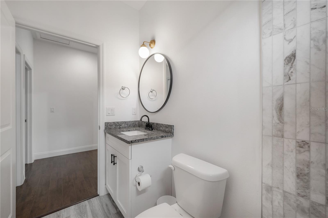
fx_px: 127
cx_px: 164
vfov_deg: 81.1
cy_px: 109
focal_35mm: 14
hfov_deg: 104.3
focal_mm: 14
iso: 320
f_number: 9
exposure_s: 1/15
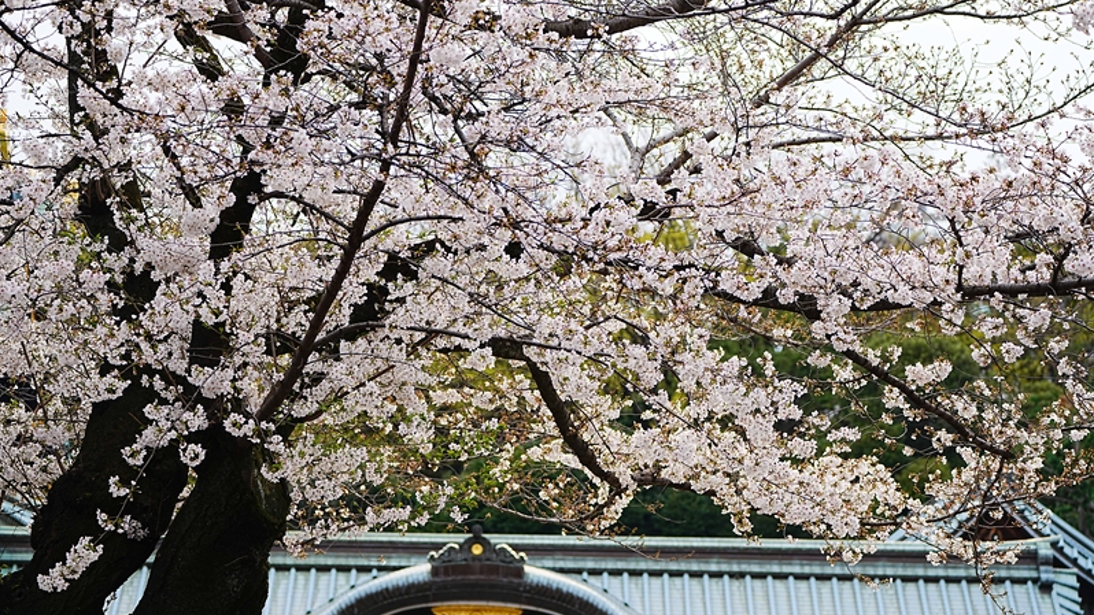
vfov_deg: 9.7
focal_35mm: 125
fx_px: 3626
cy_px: 301
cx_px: 547
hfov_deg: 17.2
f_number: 5
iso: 100
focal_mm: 119
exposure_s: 1/125
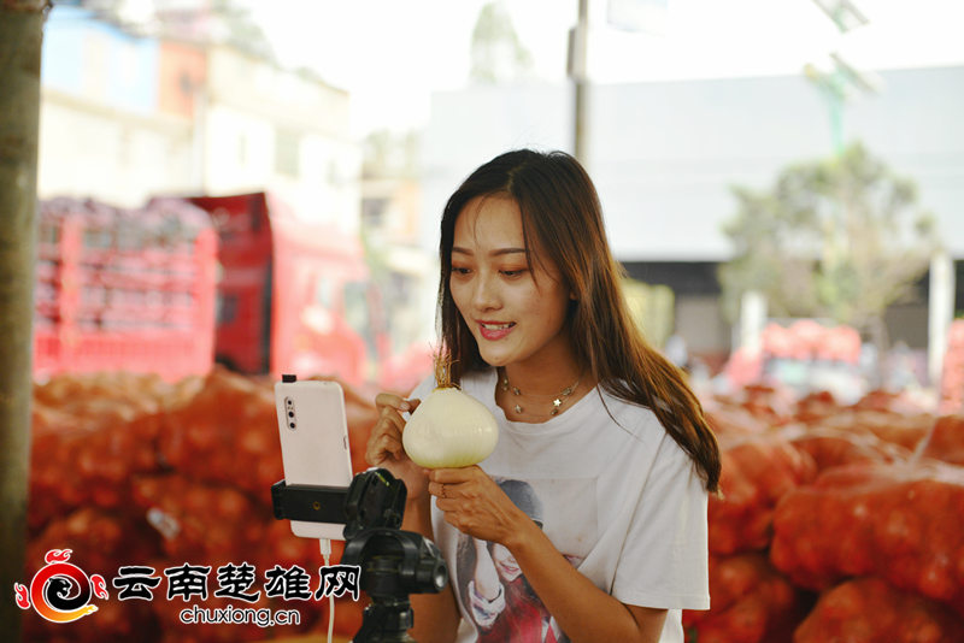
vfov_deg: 19.5
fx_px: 1875
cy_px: 322
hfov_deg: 28.8
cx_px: 482
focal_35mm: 70
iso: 500
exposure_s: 1/640
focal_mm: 70
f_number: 2.8
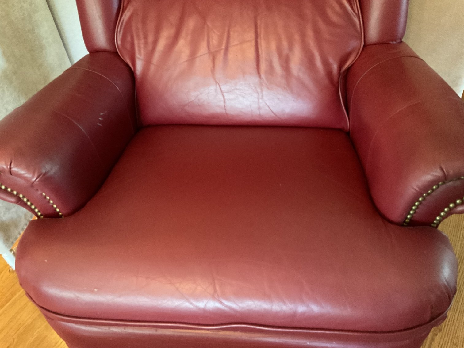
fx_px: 389
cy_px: 174
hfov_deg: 61.7
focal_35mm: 29
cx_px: 232
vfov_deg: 48.2
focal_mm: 3
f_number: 1.8
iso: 500
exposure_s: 1/24
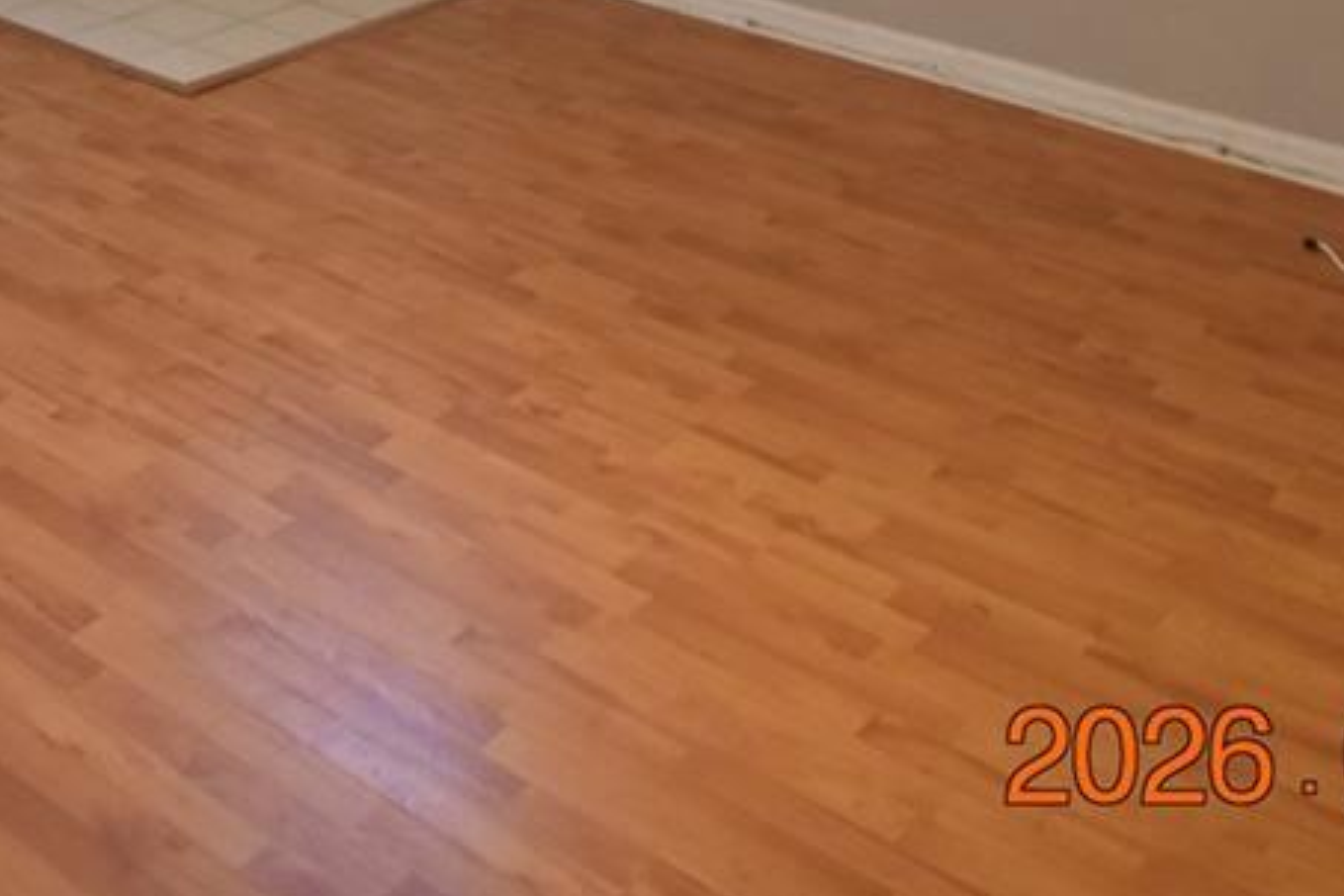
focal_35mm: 53
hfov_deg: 35.3
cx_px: 131
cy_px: -587
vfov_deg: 20.3
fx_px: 1979
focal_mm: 10
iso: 800
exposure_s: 1/15
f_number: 3.5
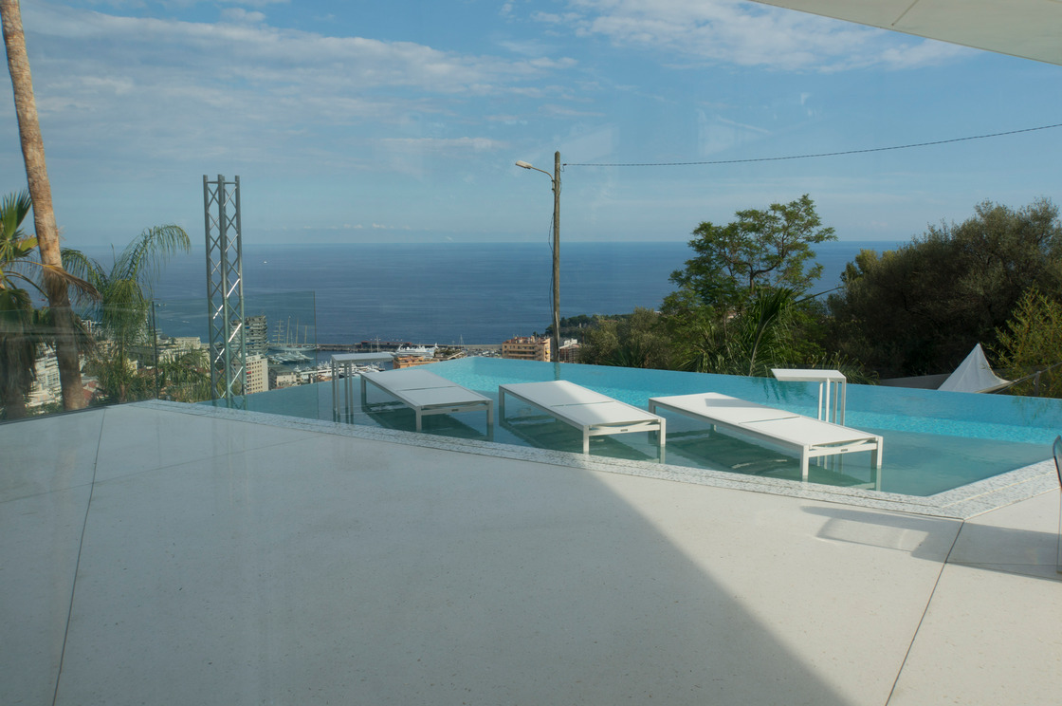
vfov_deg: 43.9
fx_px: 875
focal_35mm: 30
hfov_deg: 62.5
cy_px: 353
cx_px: 531
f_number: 13
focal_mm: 19.8
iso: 100
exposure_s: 1/125
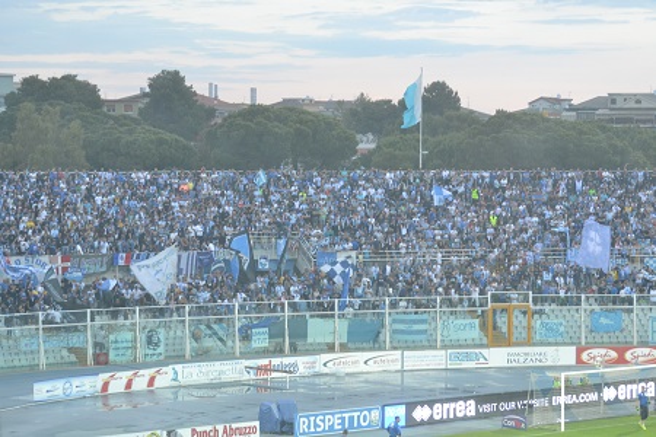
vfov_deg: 11.4
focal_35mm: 120
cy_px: 218
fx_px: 2186
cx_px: 328
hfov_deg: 17.1
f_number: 5.6
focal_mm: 80
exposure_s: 1/100
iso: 800
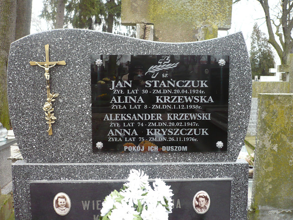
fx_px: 296
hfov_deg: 52.6
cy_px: 110
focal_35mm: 35
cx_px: 146
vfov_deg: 40.7
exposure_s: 1/25
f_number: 2.8
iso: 200
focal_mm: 5.8
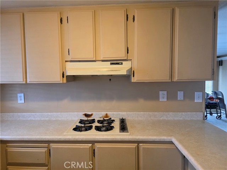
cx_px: 114
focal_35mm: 23
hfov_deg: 73.9
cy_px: 85
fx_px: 151
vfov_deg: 58.9
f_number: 1.7
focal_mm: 6.3
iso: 800
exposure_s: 1/120
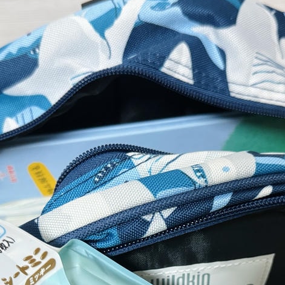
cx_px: 150
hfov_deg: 31.6
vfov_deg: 30.5
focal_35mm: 54
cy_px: 244
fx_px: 503
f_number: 1.78
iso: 800
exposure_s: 1/60
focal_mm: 6.76
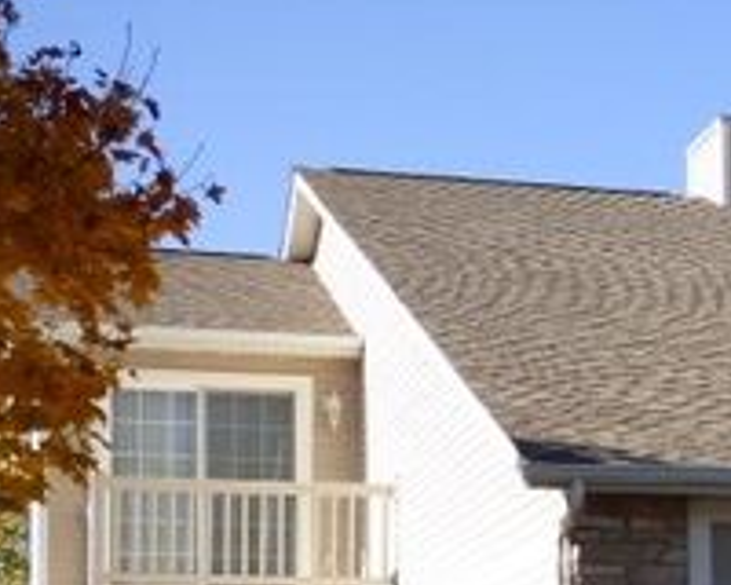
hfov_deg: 17.5
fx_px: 2272
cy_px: 638
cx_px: 870
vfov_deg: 14.3
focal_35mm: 105
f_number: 3.6
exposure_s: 1/640
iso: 100
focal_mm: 7.37
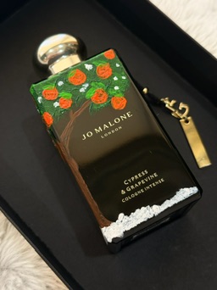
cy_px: 145
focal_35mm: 48
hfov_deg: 30.2
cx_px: 108
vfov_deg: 39.7
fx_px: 402
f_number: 1.78
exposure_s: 1/100
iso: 200
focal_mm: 6.76
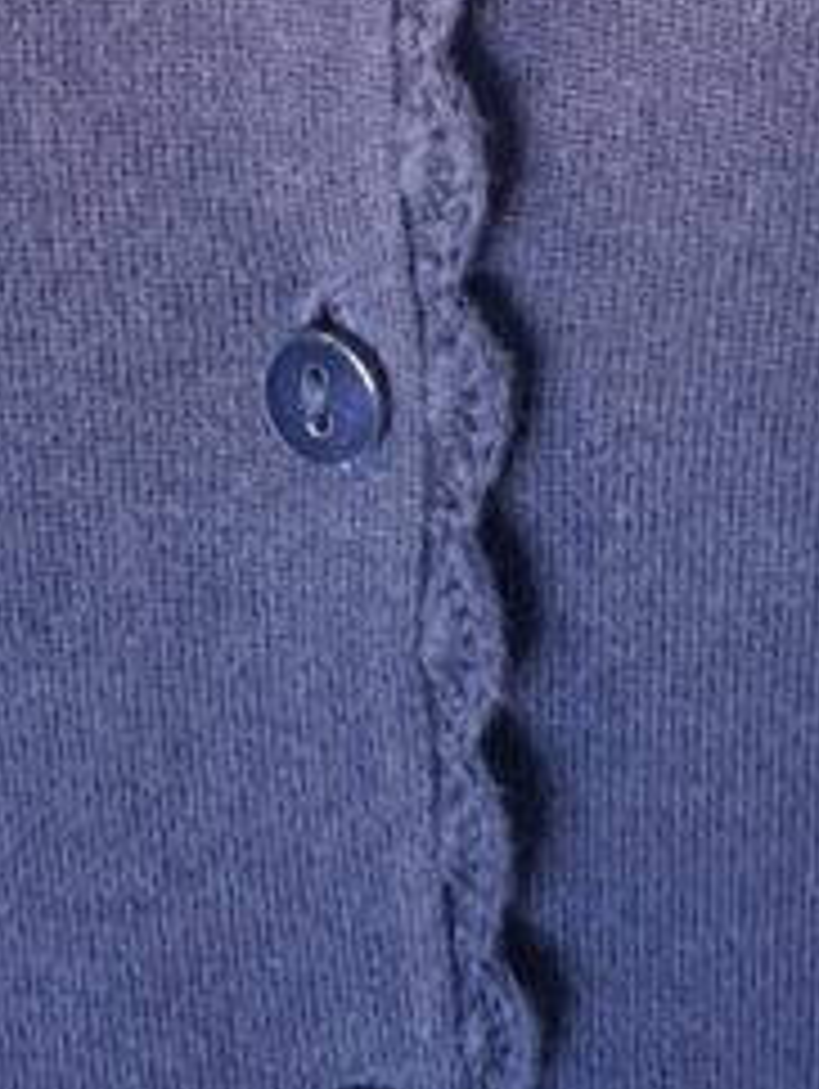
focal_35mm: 76
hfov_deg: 19.4
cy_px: -639
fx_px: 2393
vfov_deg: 20.9
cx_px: 450
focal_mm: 5.54
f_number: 1.8
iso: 800
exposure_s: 1/25
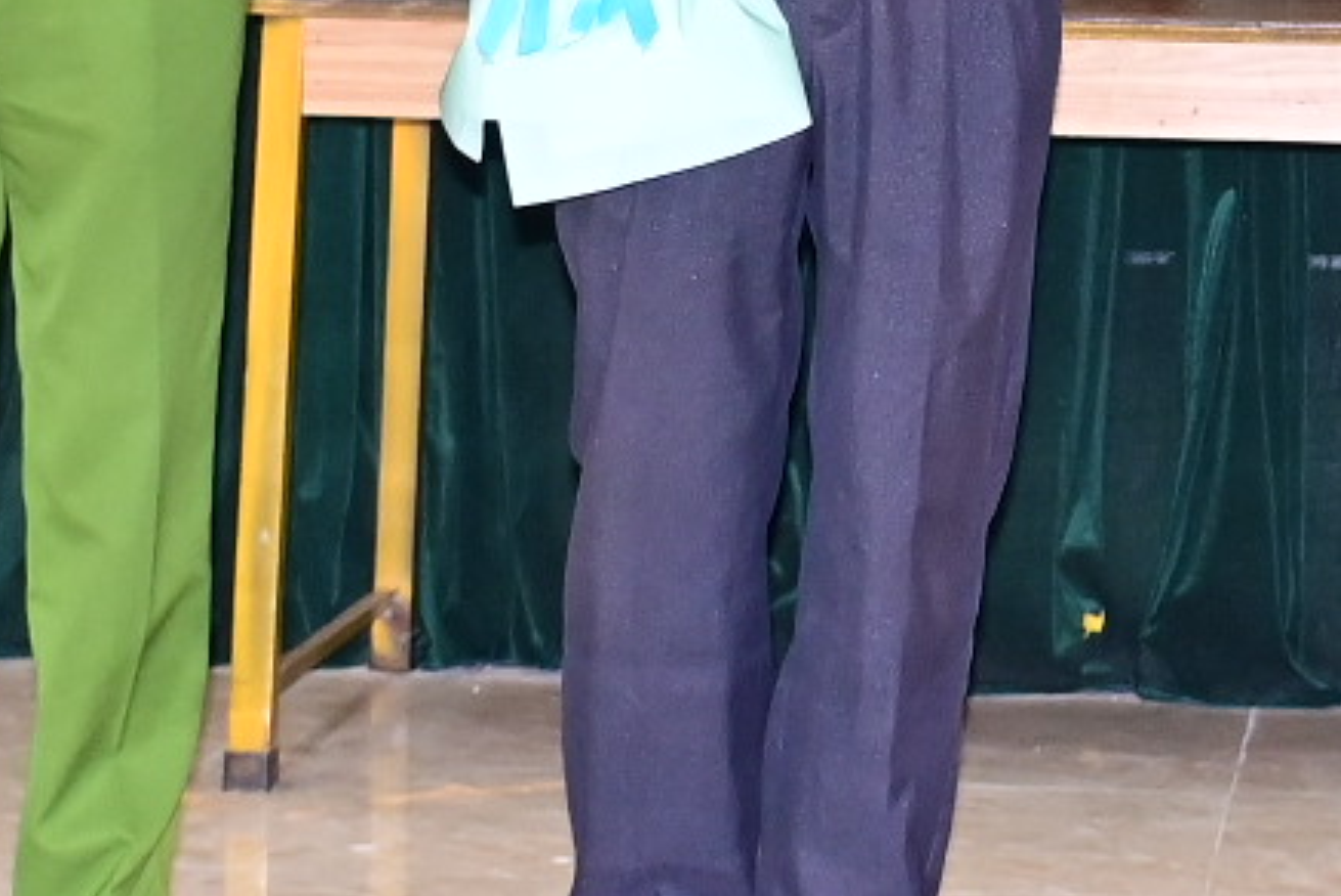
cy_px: -519
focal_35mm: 153
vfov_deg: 8.7
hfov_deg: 13.3
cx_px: 1108
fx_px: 5703
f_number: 4.5
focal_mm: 23
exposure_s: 1/200
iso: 1600
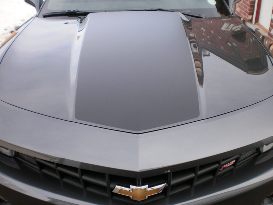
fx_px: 284
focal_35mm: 36
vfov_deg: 39.7
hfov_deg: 51.4
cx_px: 136
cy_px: 102
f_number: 3.1
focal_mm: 6.3
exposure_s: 1/125
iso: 100
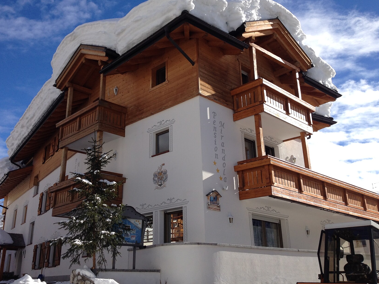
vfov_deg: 35.0
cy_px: 118
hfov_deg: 45.7
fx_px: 449
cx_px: 164
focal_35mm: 41
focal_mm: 4.28
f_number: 2.4
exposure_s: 1/1972
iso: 50
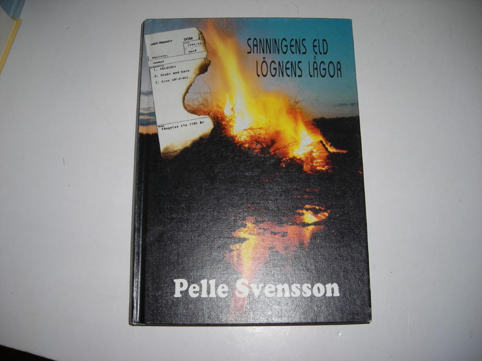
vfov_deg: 37.7
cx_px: 241
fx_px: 529
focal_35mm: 38
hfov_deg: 49.0
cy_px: 180
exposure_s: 1/60
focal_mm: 6.3
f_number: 3.2
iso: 50
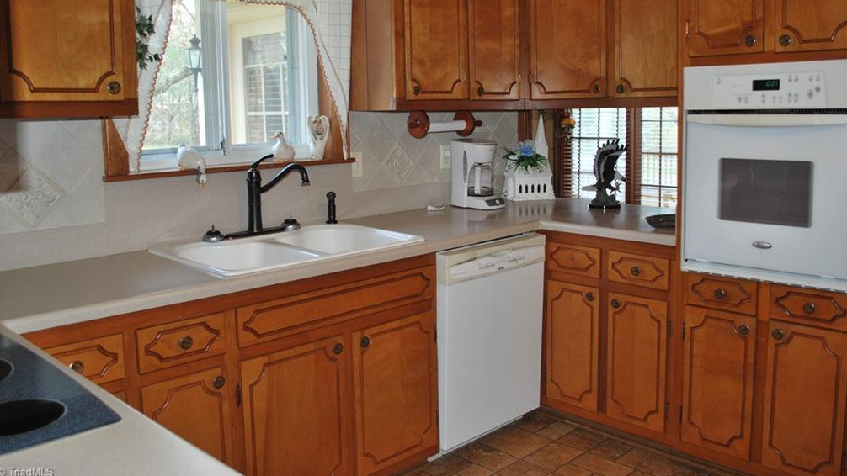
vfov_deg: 36.6
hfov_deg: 61.0
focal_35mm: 32
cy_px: 192
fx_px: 719
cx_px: 427
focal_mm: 20
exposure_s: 1/60
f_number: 3.8
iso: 200
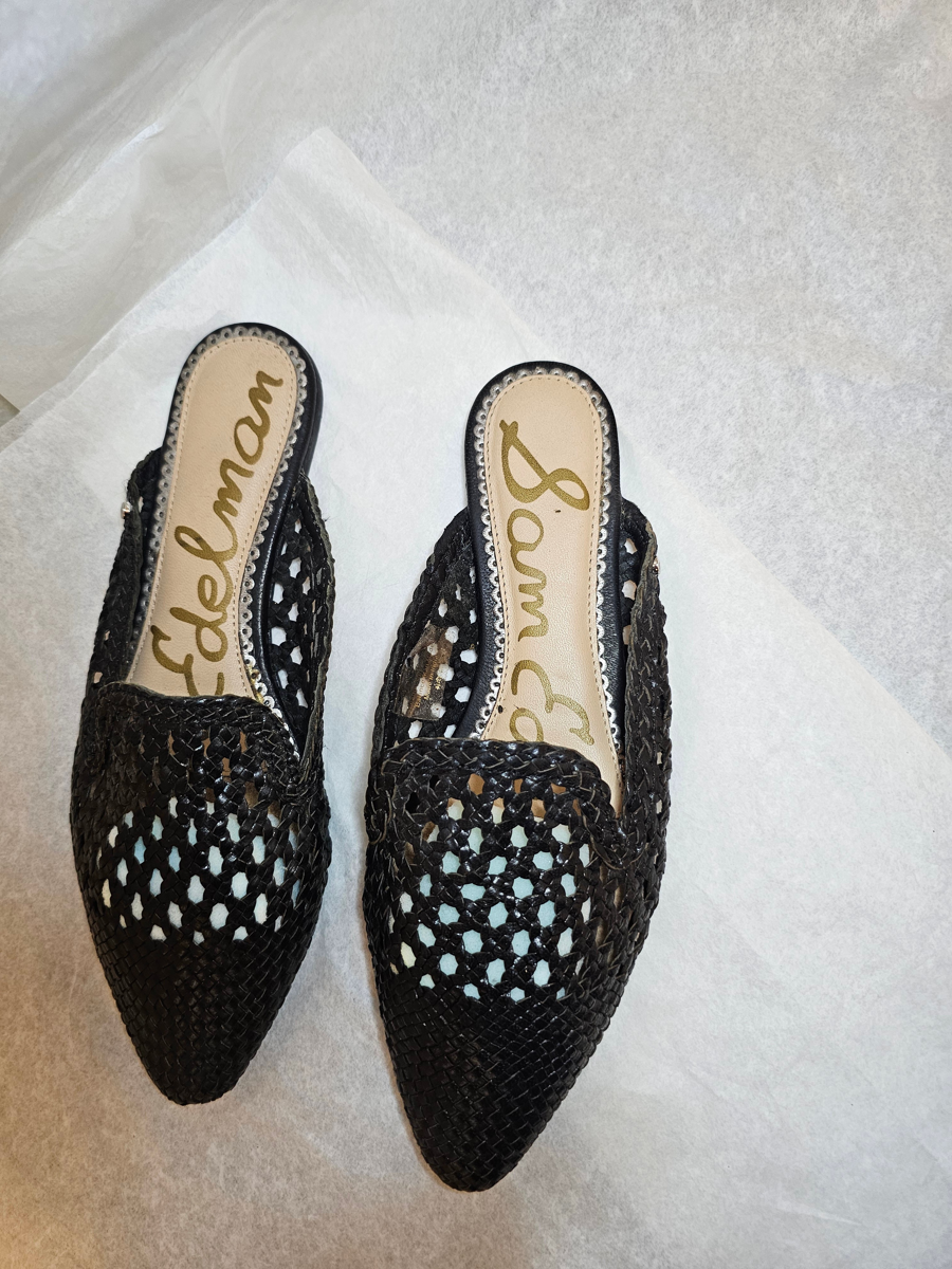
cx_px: 476
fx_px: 843
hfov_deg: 58.9
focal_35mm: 23
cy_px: 634
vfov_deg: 73.9
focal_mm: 6.3
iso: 200
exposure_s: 1/100
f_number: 1.7
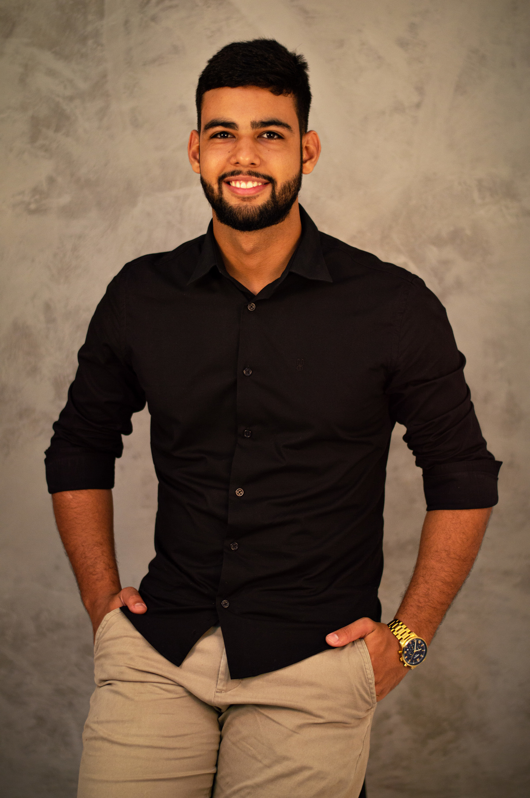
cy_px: 399
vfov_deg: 27.0
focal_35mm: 75
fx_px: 1659
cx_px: 265
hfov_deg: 18.1
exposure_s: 1/125
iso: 200
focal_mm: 50
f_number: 2
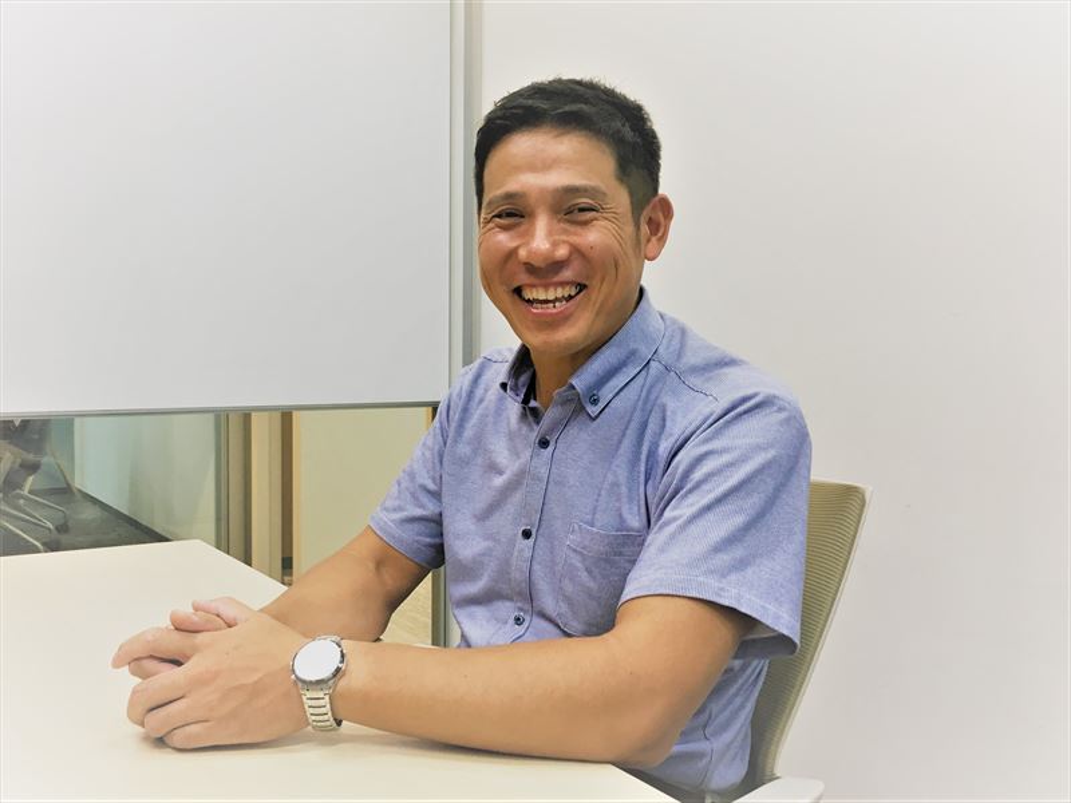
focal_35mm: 29
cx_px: 536
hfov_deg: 61.7
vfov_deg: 48.2
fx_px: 897
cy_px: 402
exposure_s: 1/30
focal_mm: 4.15
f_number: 2.2
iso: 64
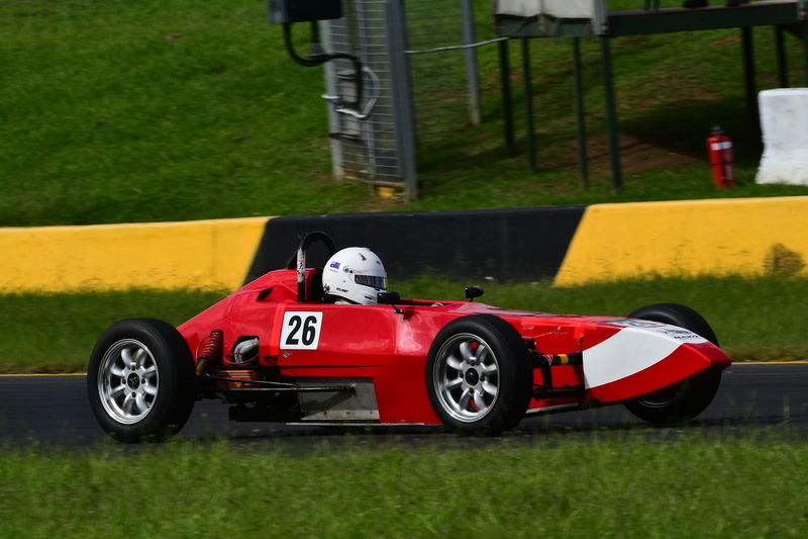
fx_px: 6732
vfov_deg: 4.6
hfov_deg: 6.9
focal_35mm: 300
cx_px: 404
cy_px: 270
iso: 320
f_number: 11
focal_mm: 200
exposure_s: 1/640
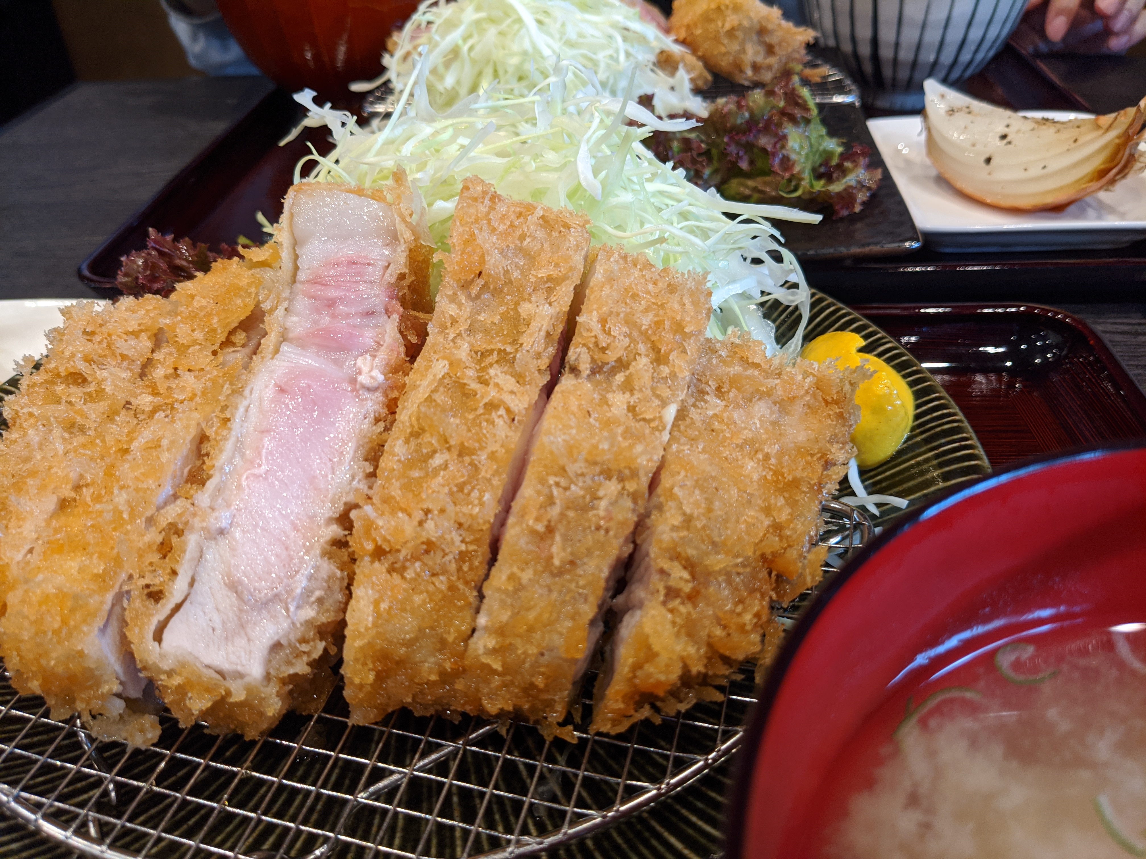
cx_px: 573
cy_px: 430
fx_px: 894
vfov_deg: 51.4
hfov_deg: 65.3
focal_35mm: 27
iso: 88
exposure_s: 1/25
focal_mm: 4.38
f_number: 1.73
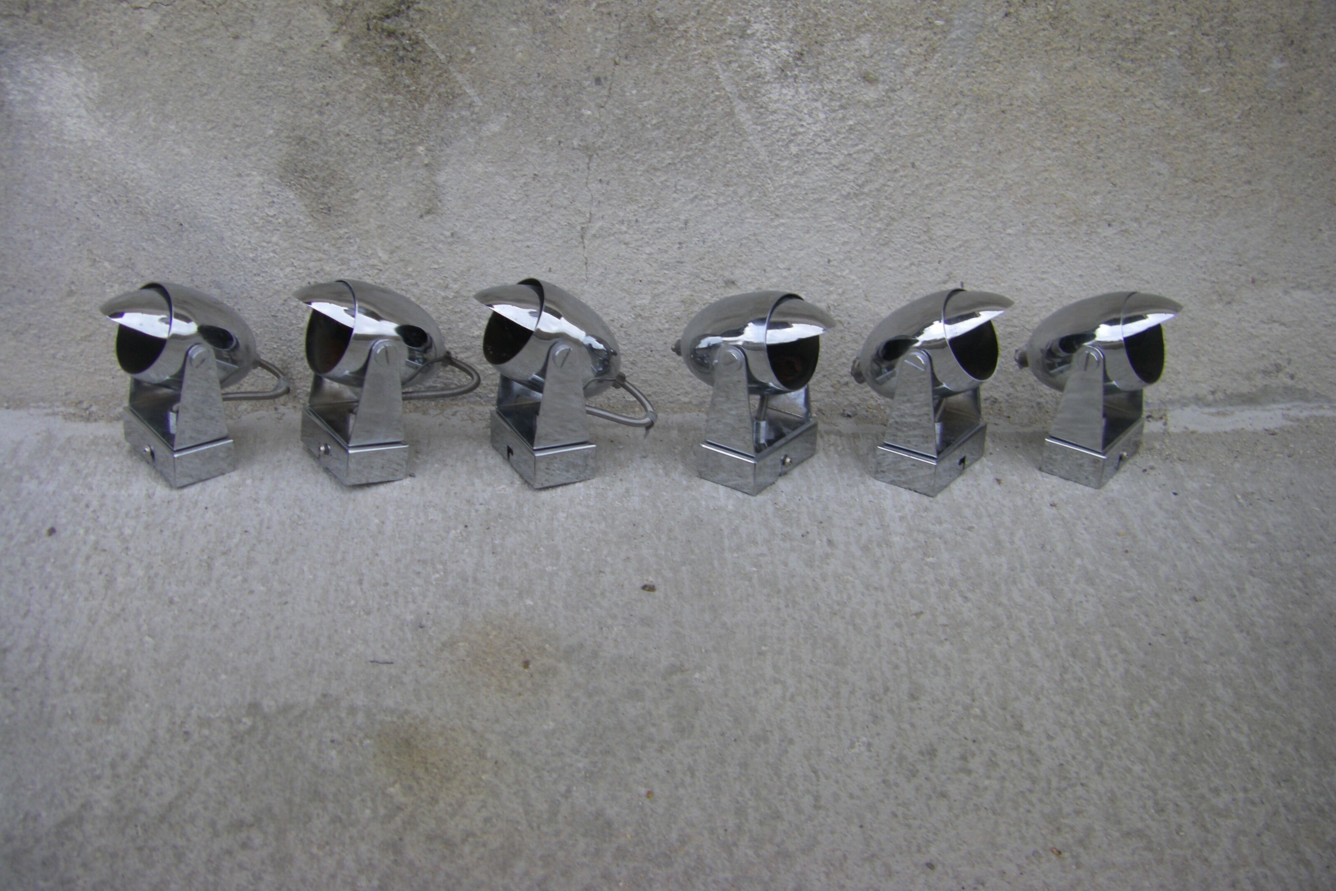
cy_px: 388
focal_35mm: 40
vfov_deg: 33.4
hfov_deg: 48.5
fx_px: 1484
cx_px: 668
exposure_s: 1/50
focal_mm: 6.3
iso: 80
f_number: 3.5
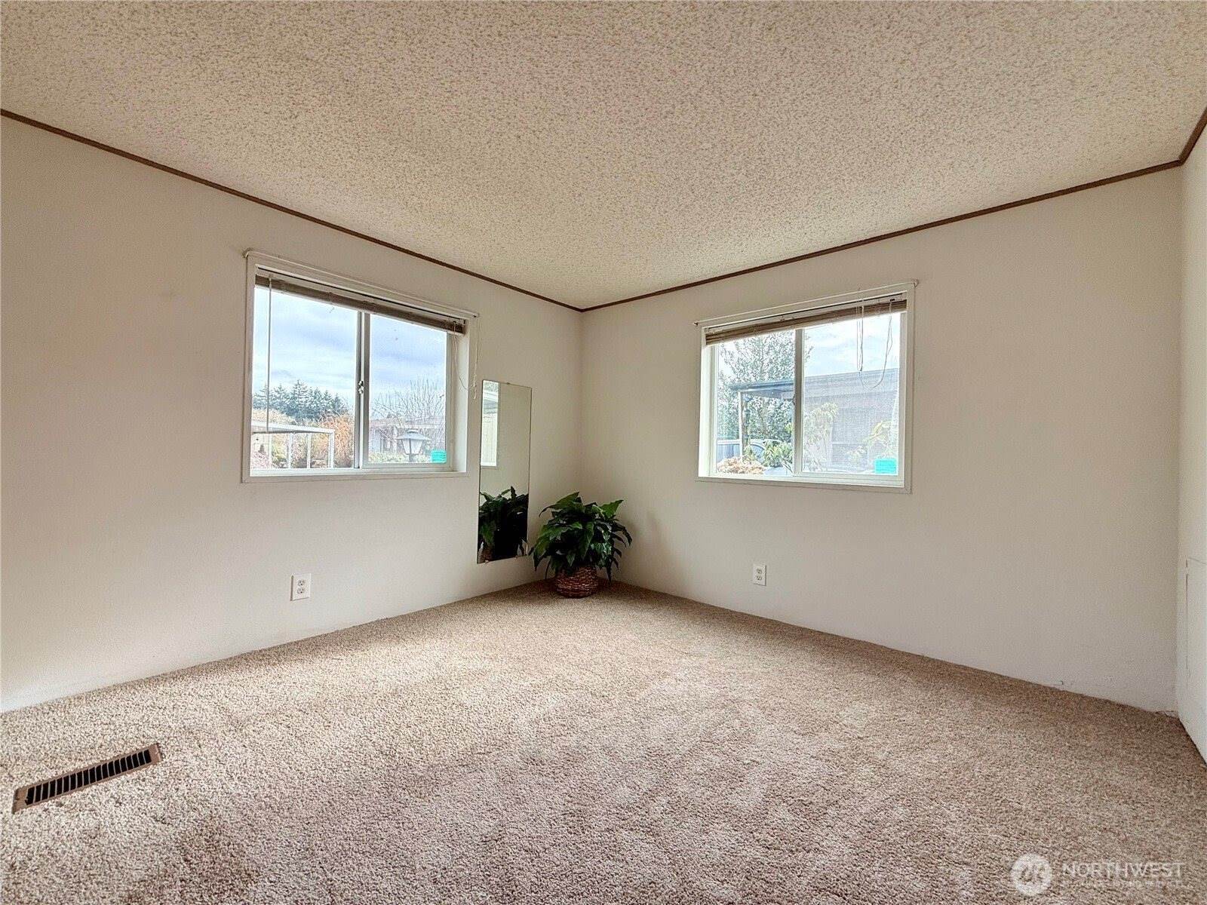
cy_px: 452
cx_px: 604
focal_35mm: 14
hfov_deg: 102.1
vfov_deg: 85.7
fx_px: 488
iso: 64
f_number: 2.2
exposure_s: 1/145
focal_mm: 2.22
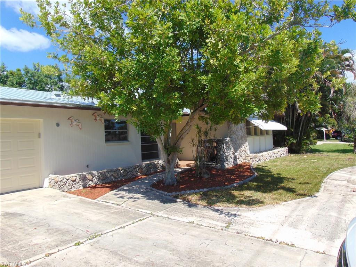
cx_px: 178
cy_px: 134
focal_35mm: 25
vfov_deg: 54.9
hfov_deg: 69.4
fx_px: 257
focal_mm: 4.5
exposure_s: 1/200
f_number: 7.7
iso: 80
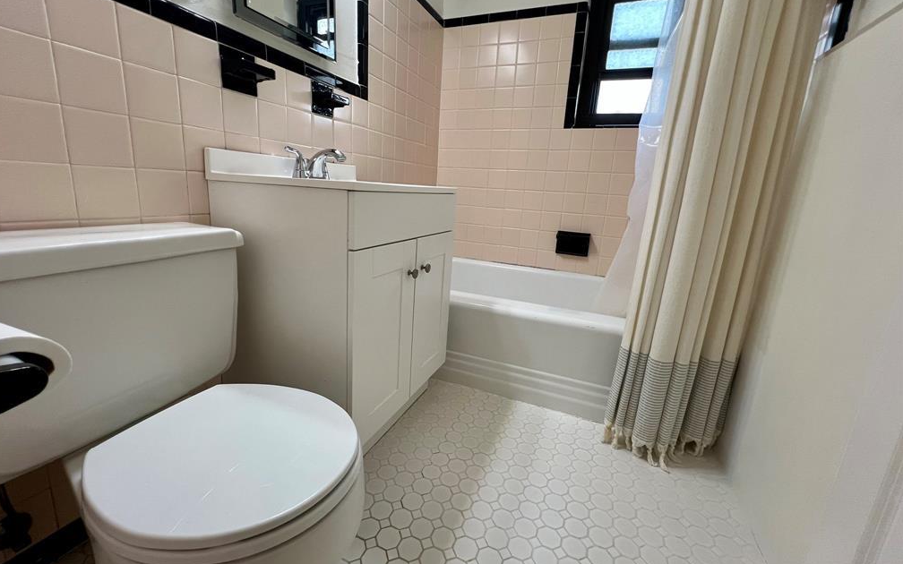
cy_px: 267
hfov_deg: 105.3
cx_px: 446
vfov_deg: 78.6
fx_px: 345
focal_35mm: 14
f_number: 1.8
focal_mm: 1.57
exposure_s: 1/120
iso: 160
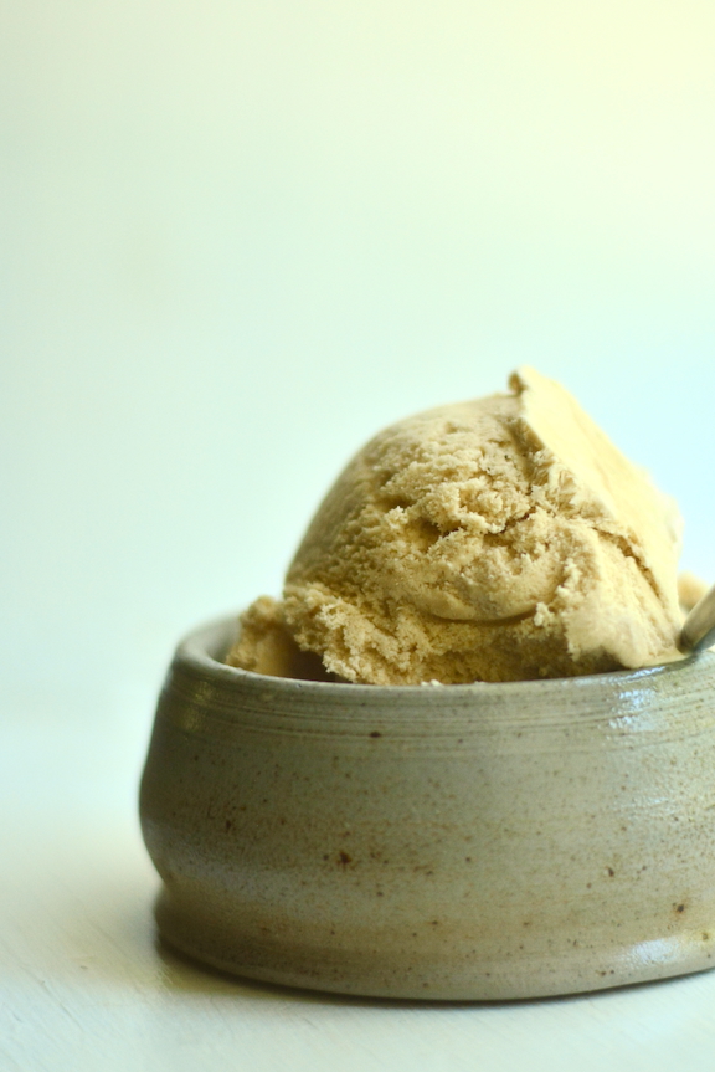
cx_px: 387
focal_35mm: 86
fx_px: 2560
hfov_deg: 15.9
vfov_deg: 23.6
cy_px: 552
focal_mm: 50
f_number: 1.8
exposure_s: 1/1250
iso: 800
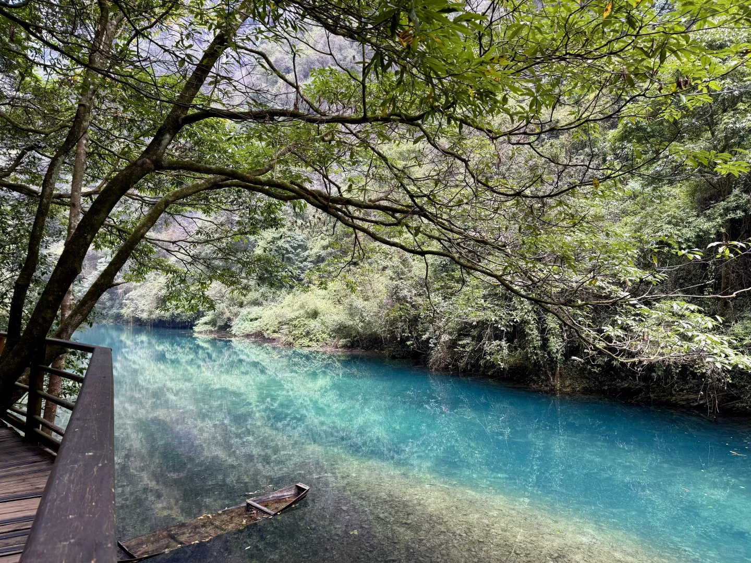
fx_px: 521
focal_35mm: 24
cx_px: 376
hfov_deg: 71.6
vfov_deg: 56.8
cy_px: 282
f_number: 1.78
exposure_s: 1/121
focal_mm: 6.76
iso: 100
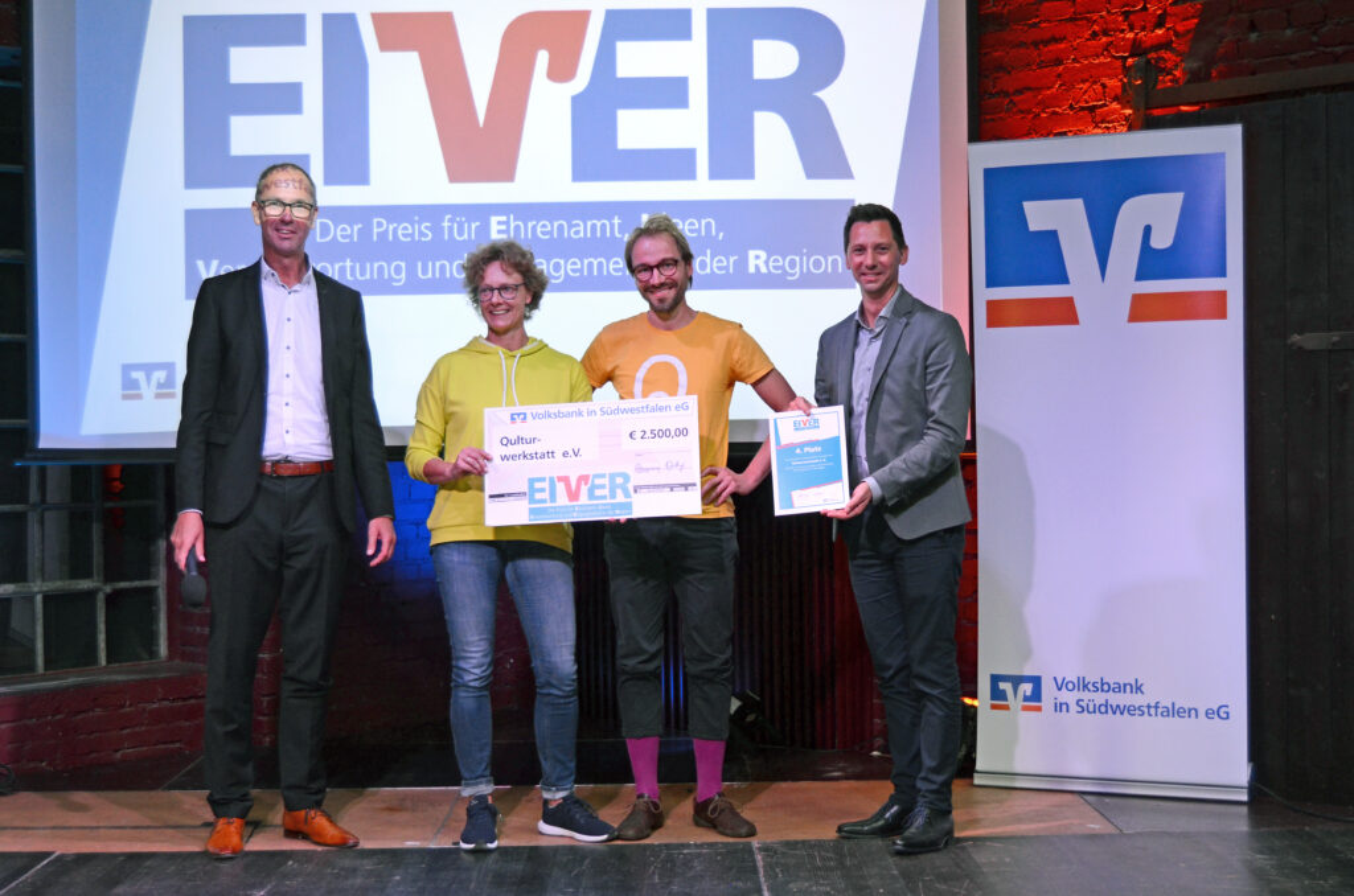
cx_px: 677
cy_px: 448
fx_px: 1970
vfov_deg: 25.6
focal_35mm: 52
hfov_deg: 37.9
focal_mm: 35
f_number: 4.5
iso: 1000
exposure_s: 1/80
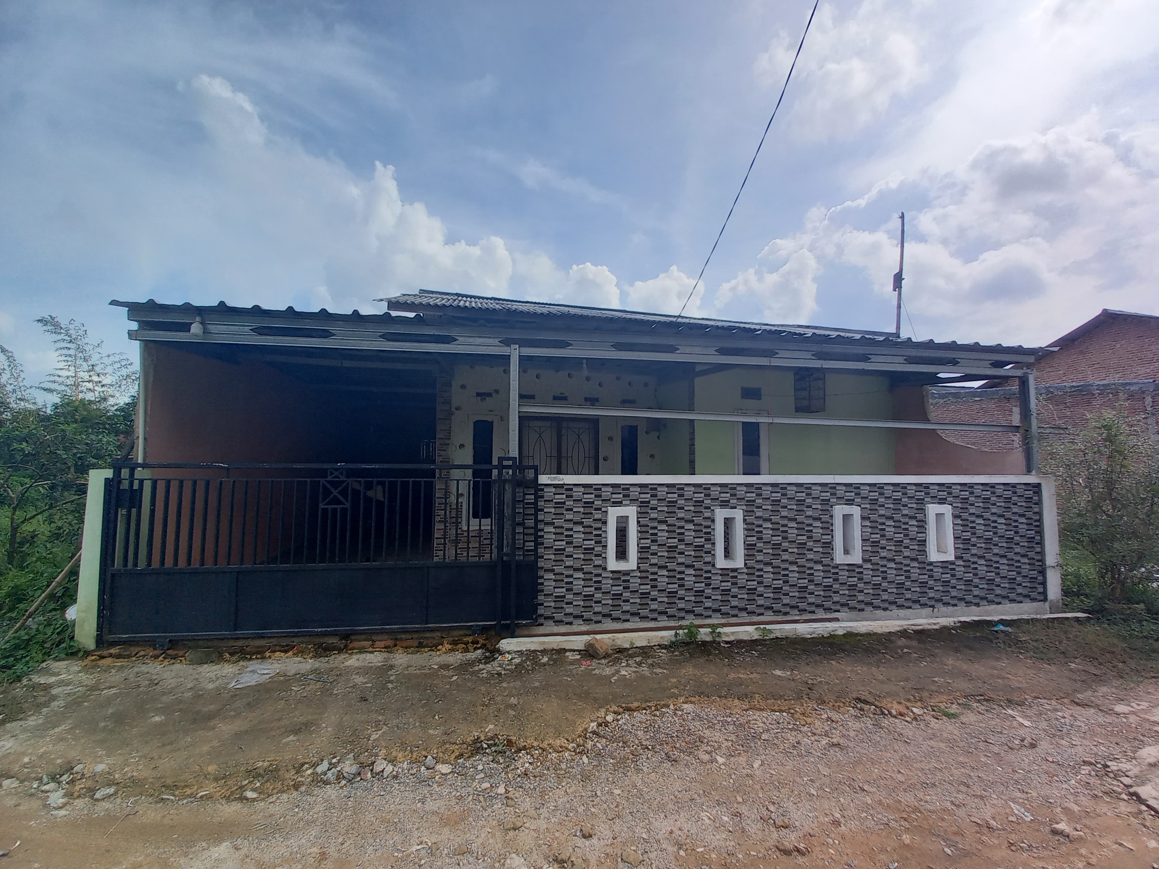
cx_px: 580
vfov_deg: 89.9
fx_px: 435
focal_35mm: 13
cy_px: 434
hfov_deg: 106.2
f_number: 2.2
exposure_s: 1/1435
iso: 40
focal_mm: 1.42
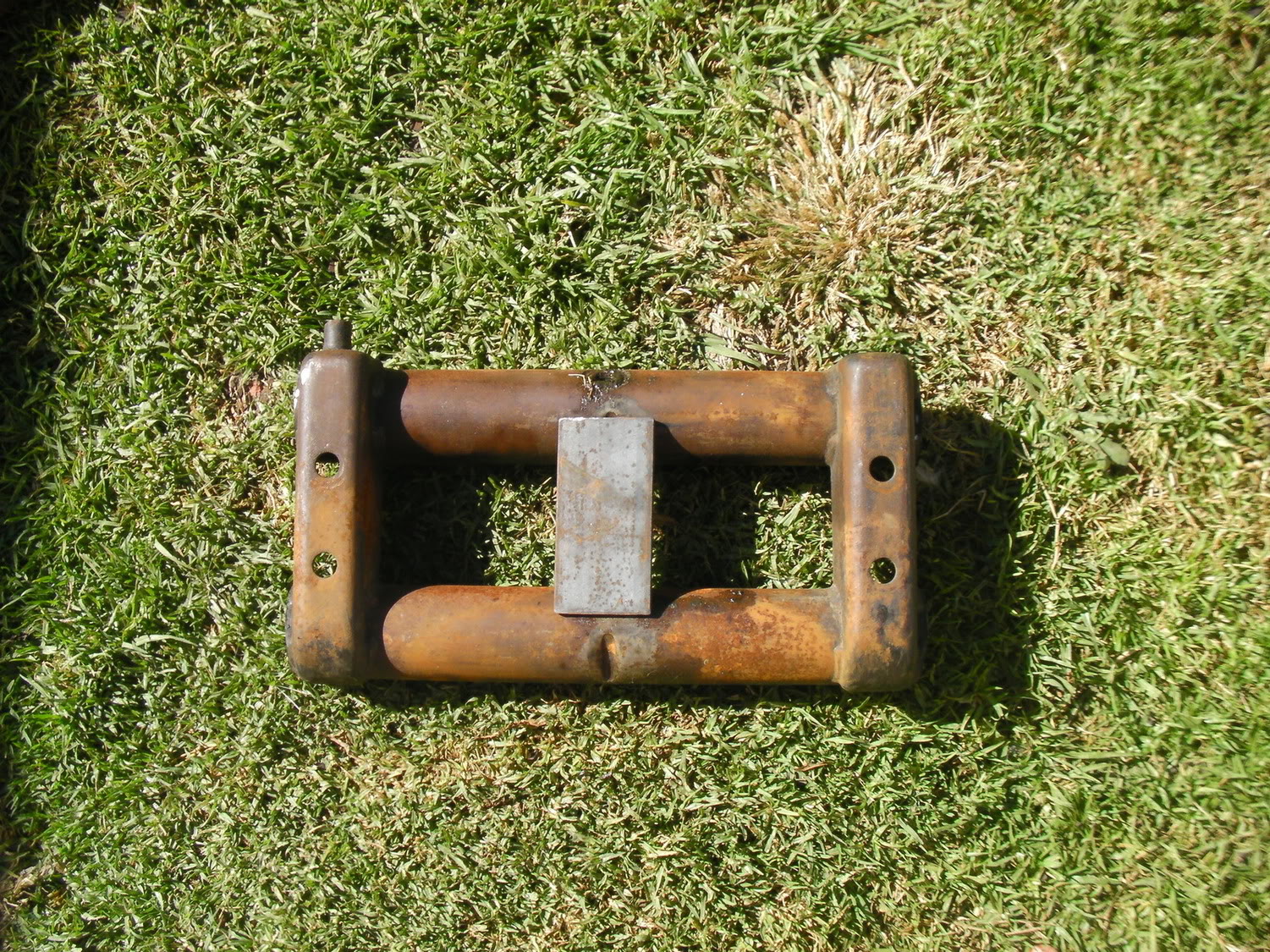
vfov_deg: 37.7
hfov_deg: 49.0
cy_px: 476
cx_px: 635
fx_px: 1394
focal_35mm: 38
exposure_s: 1/228
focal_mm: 6.3
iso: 50
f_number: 3.5
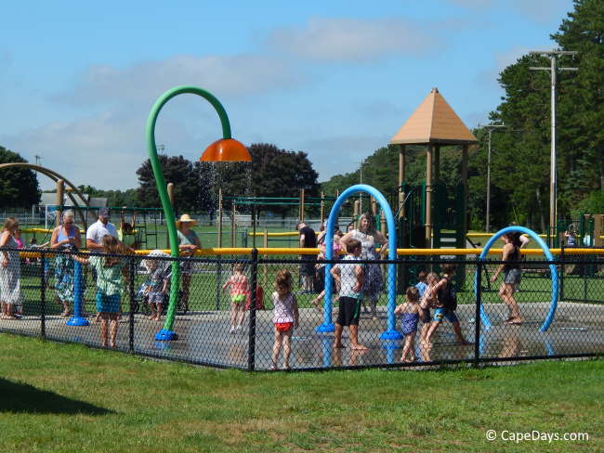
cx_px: 302
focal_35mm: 86
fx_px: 1501
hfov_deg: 22.8
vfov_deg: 17.2
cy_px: 226
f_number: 4.3
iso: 125
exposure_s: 1/1000
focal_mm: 15.3
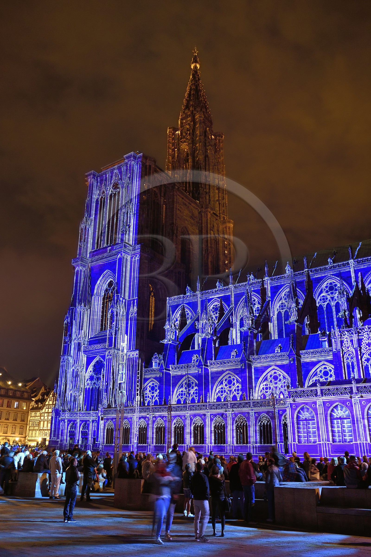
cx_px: 186
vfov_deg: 63.7
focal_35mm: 29
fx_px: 448
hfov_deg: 45.0
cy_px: 278
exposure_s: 1/4
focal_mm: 29
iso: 1600
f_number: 4
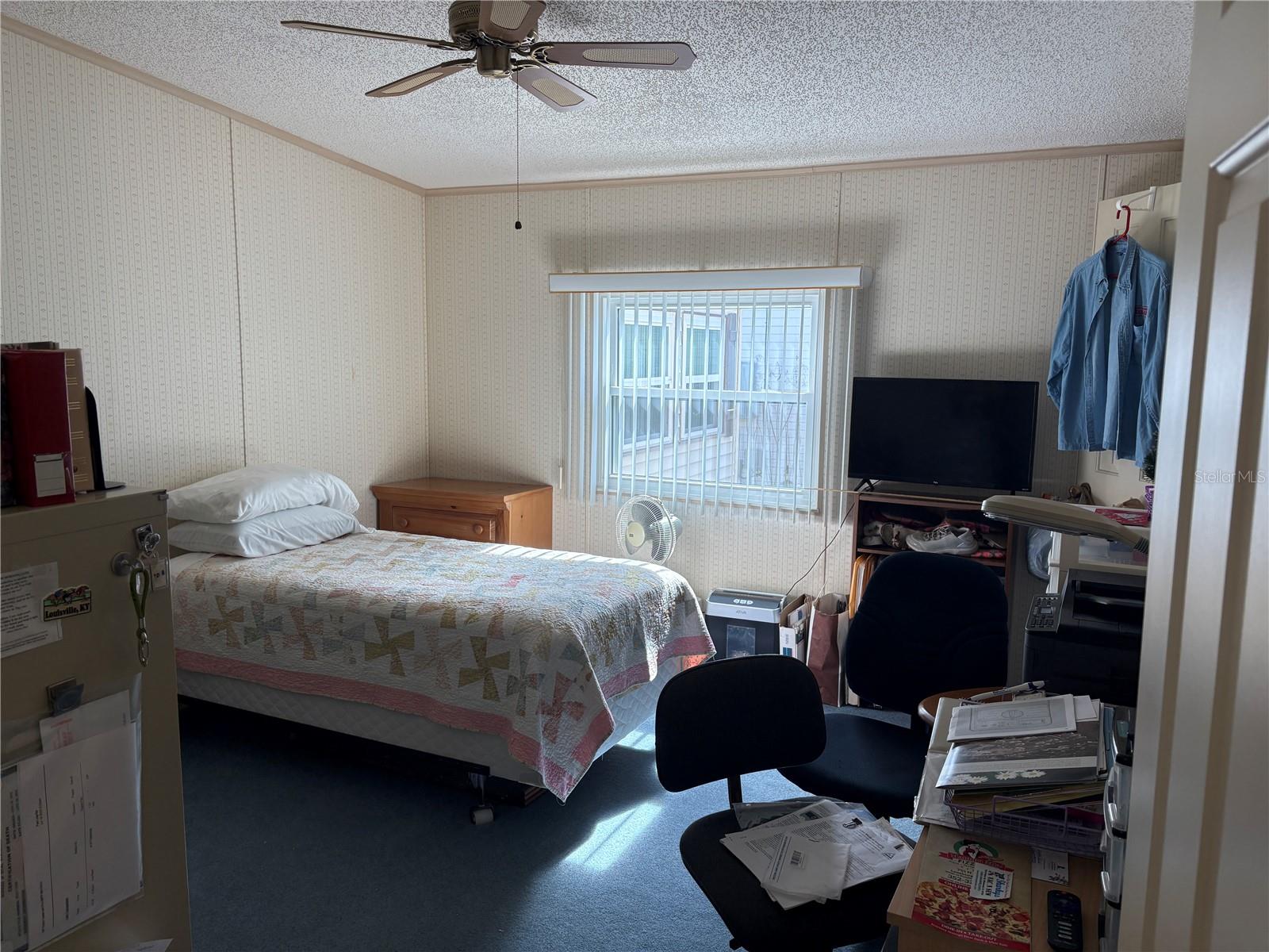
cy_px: 476
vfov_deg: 53.1
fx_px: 953
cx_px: 634
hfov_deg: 67.3
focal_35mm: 26
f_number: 1.6
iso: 80
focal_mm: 5.96
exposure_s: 1/213
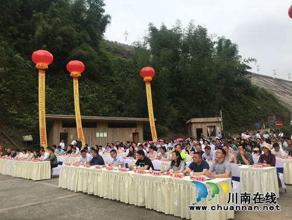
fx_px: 253
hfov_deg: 59.9
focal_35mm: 30
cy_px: 107
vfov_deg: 46.8
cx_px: 147
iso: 25
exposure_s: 1/1099
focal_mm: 4.15
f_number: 2.2
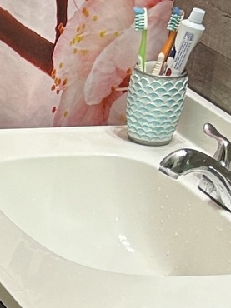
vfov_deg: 12.2
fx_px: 1443
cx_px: -297
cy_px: 204
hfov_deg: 8.5
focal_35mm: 162
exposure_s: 1/60
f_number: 1.5
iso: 80
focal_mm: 5.7
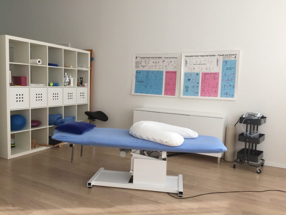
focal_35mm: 29
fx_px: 240
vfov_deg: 48.2
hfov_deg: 61.7
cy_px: 108
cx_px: 143
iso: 32
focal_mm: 4.15
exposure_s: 1/302
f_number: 2.2
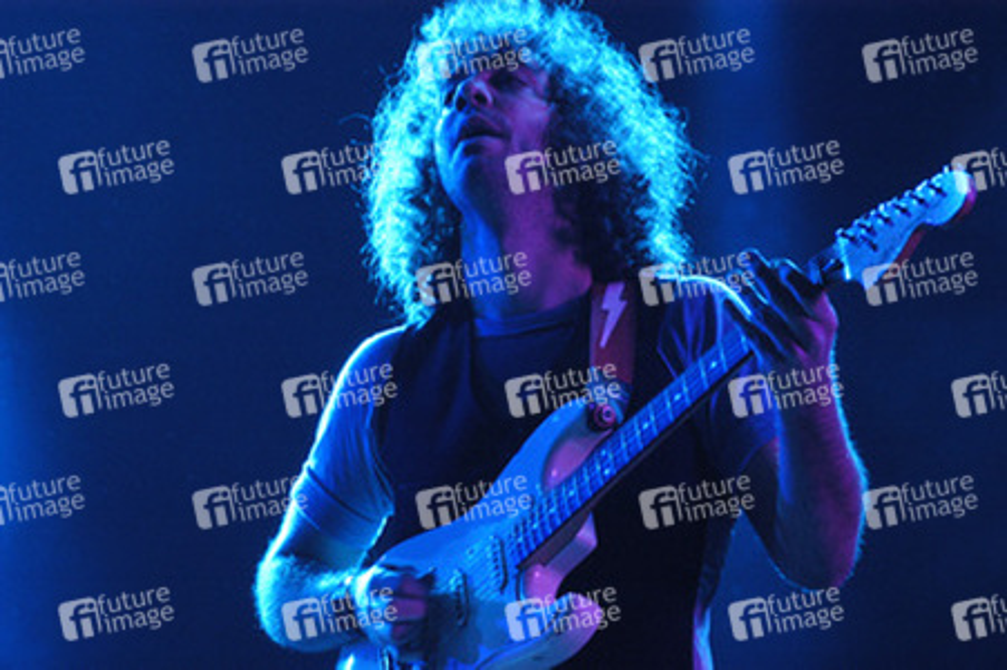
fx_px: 4276
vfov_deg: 9.0
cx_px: 504
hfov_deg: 13.4
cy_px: 335
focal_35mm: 153
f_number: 5.6
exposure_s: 1/100
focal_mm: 102
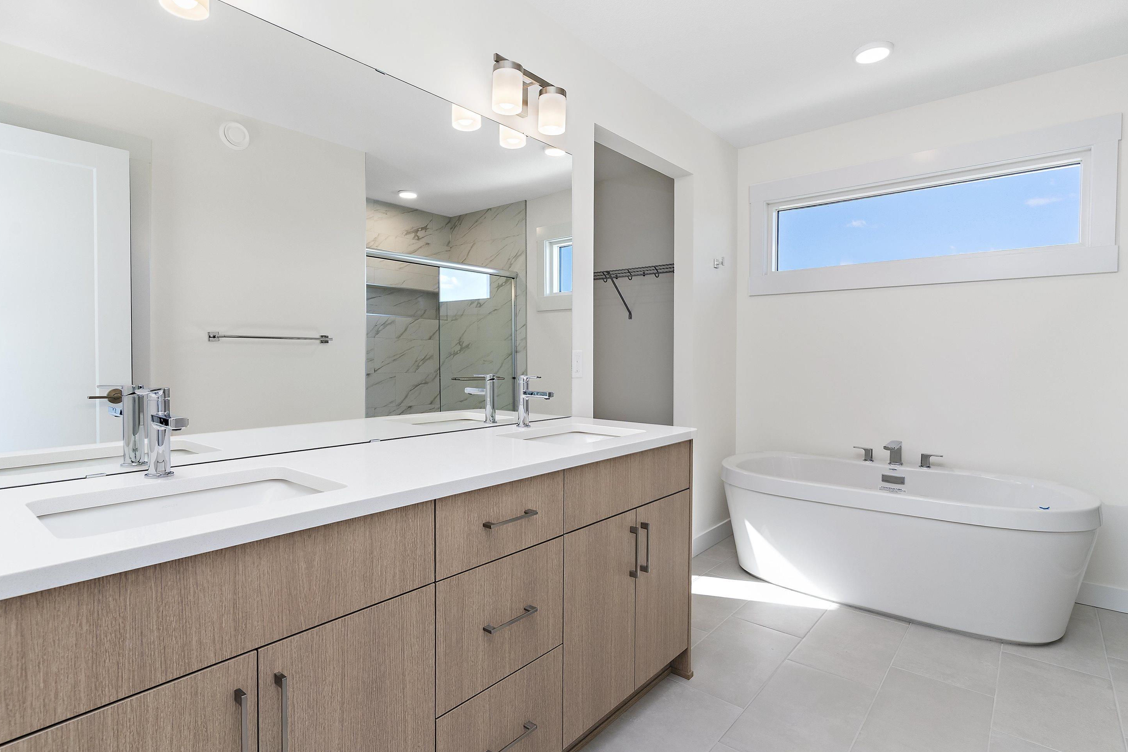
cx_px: 555
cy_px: 364
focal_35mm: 18
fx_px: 564
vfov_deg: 67.4
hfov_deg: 90.0
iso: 640
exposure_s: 1/50
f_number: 8
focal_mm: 17
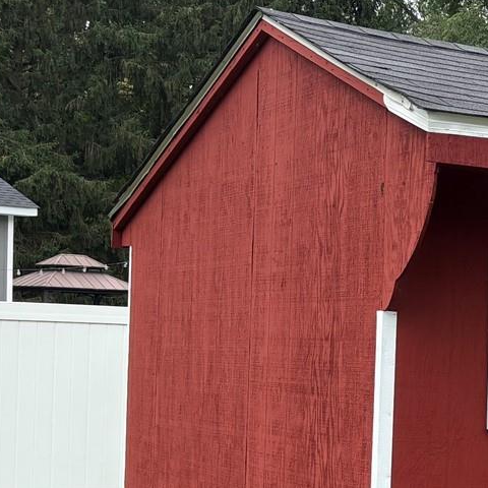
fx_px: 1563
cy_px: 370
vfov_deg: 17.6
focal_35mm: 98
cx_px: 783
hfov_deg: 15.9
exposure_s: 1/824
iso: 50
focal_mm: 5.96
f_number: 1.6
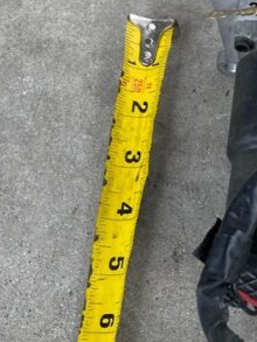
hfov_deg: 19.4
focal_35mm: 71
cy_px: 226
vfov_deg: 27.2
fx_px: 702
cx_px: 321
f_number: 1.6
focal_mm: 5.1
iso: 32
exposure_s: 1/463
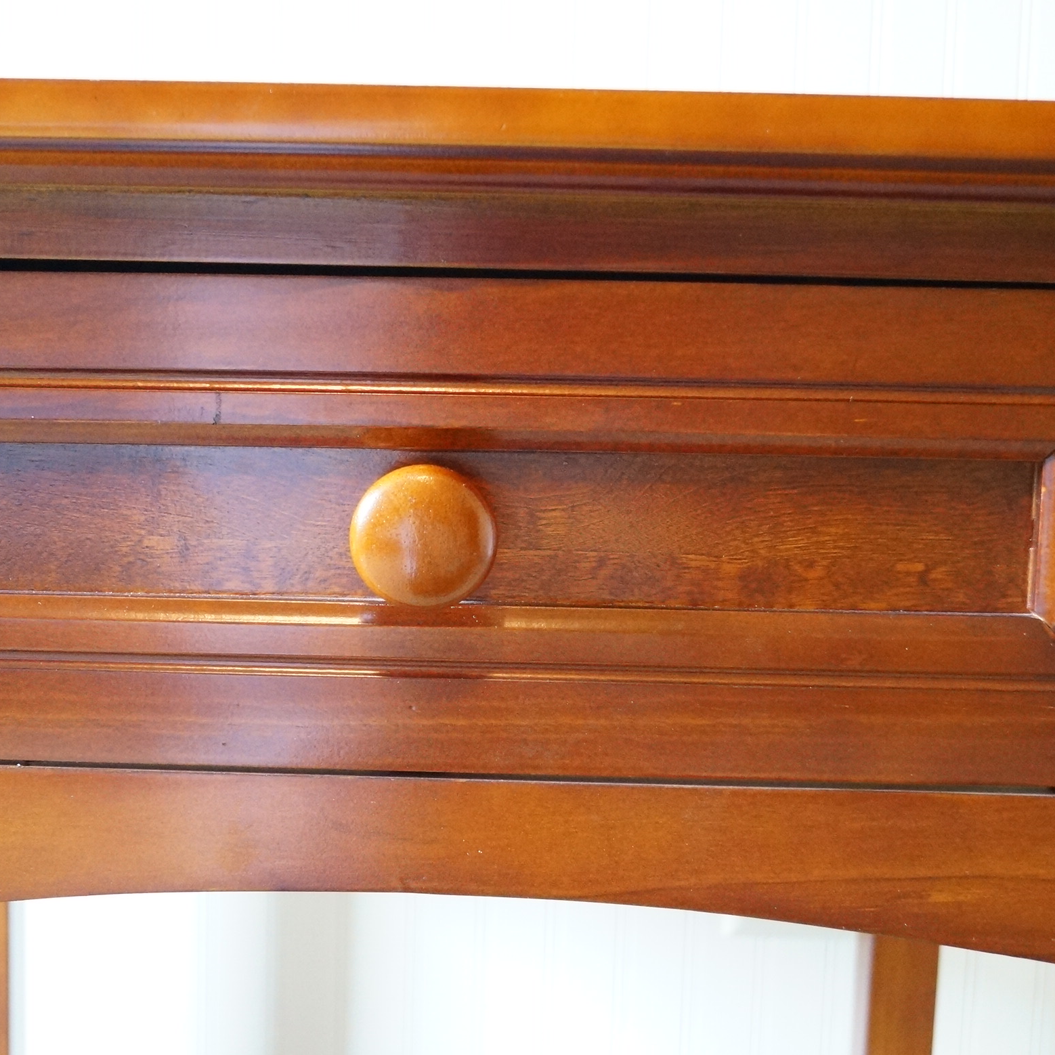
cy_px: 533
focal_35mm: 52
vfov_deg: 32.8
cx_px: 429
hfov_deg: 32.7
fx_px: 1793
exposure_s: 1/15
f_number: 4.5
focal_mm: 26
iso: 3200
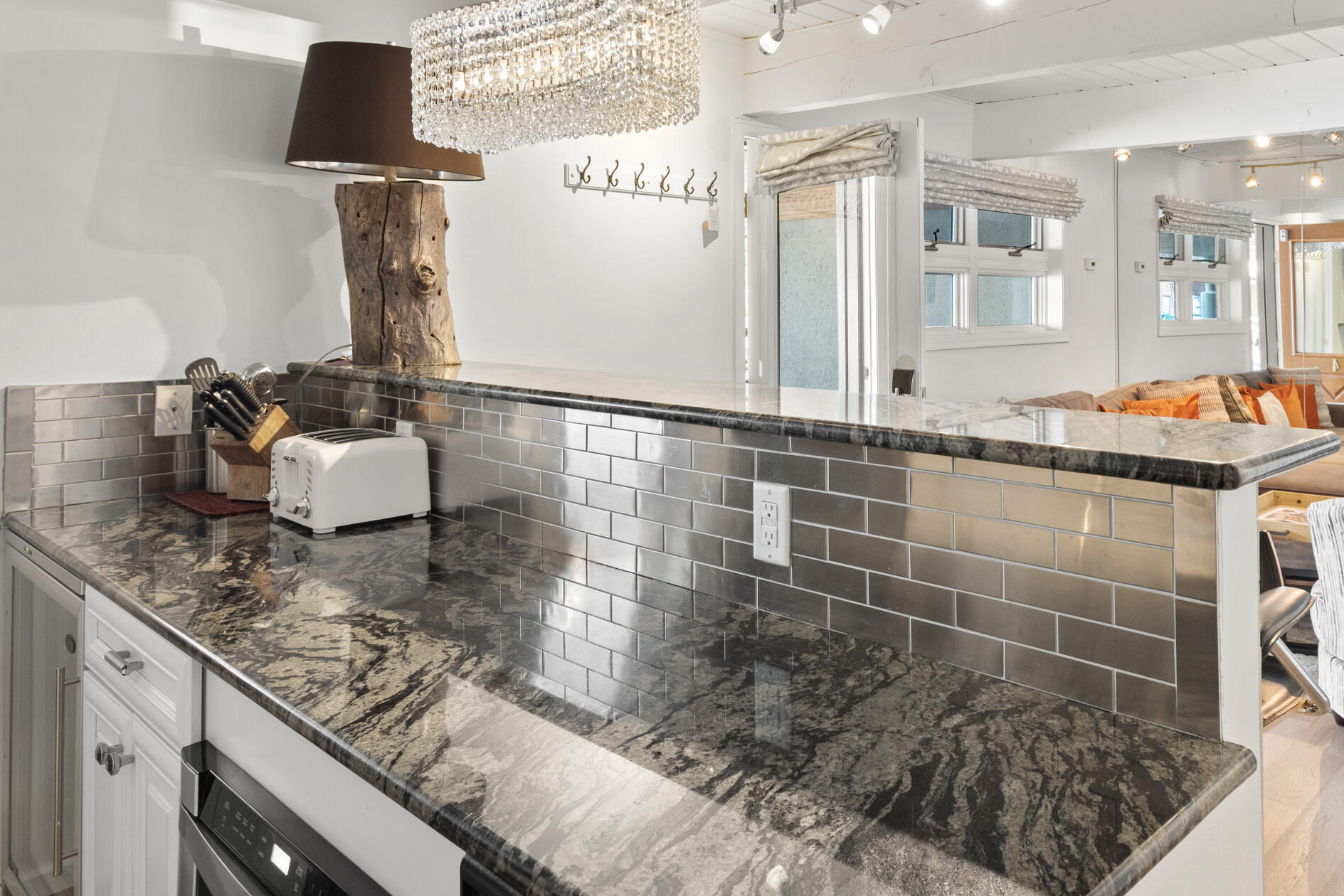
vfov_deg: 47.6
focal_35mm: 27
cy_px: 346
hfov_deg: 66.7
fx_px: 1008
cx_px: 805
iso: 400
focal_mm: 17
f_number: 7.1
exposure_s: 1/6
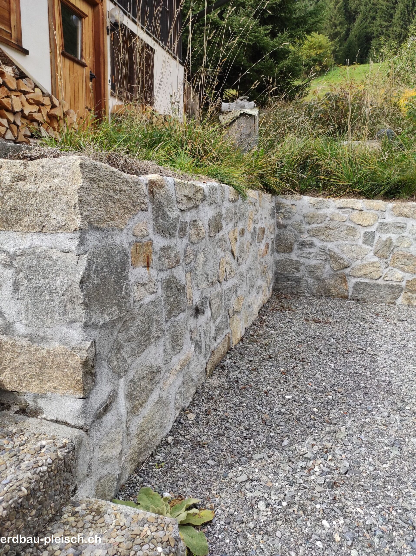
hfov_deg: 54.8
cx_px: 208
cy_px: 278
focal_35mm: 25
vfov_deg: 69.4
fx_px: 401
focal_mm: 5.43
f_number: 1.89
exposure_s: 1/563
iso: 100
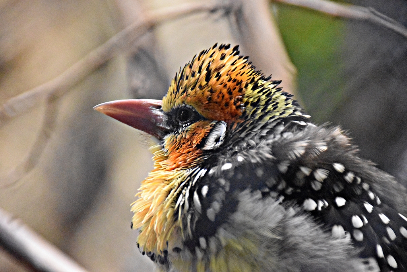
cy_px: 136
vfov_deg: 6.5
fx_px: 2374
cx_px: 204
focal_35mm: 210
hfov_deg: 9.8
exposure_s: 1/200
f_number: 5.6
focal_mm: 140
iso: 12800
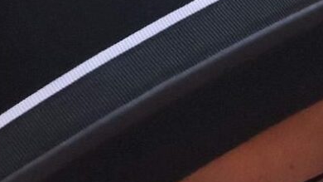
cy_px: 384
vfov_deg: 2.6
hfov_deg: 4.5
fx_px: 4007
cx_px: 655
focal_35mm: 468
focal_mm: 45.5
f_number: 4
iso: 2000
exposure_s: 1/3200
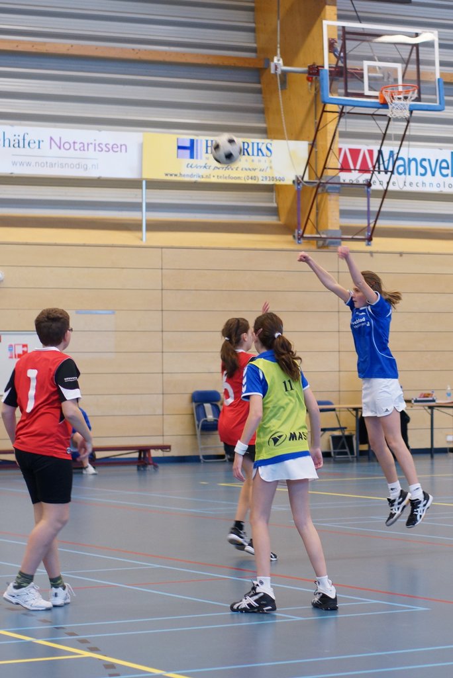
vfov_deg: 27.0
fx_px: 1414
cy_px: 339
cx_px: 226
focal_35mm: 75
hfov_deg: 18.2
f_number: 2.2
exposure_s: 1/160
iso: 500
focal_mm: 50
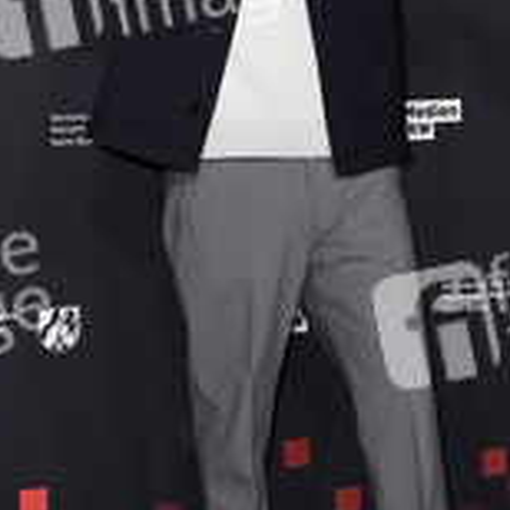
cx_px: 242
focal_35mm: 115
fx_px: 1917
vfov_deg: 15.1
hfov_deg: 15.2
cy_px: 146
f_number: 4
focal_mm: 52
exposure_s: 1/250
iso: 800
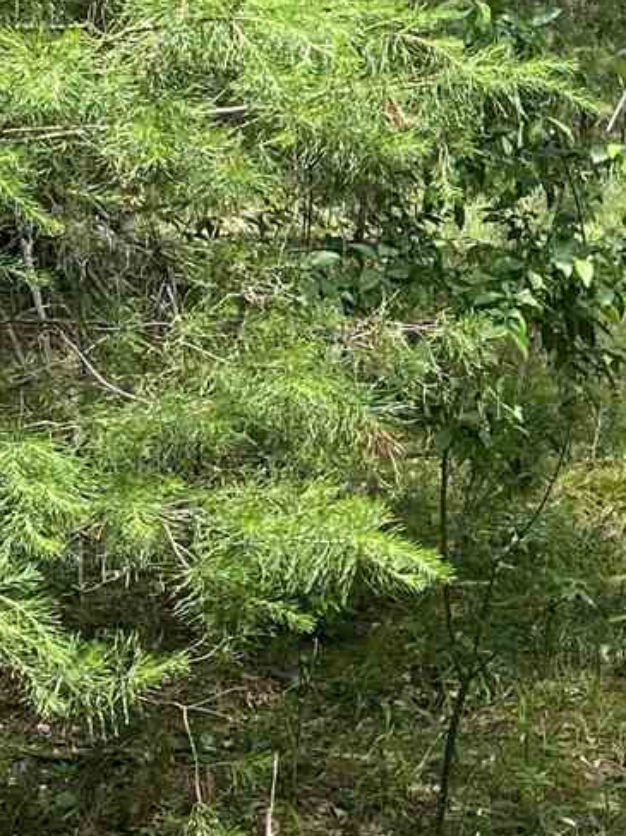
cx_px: 902
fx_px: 2967
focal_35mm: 123
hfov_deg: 11.6
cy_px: 651
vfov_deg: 15.9
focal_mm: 4.25
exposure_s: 1/384
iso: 32
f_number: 1.8
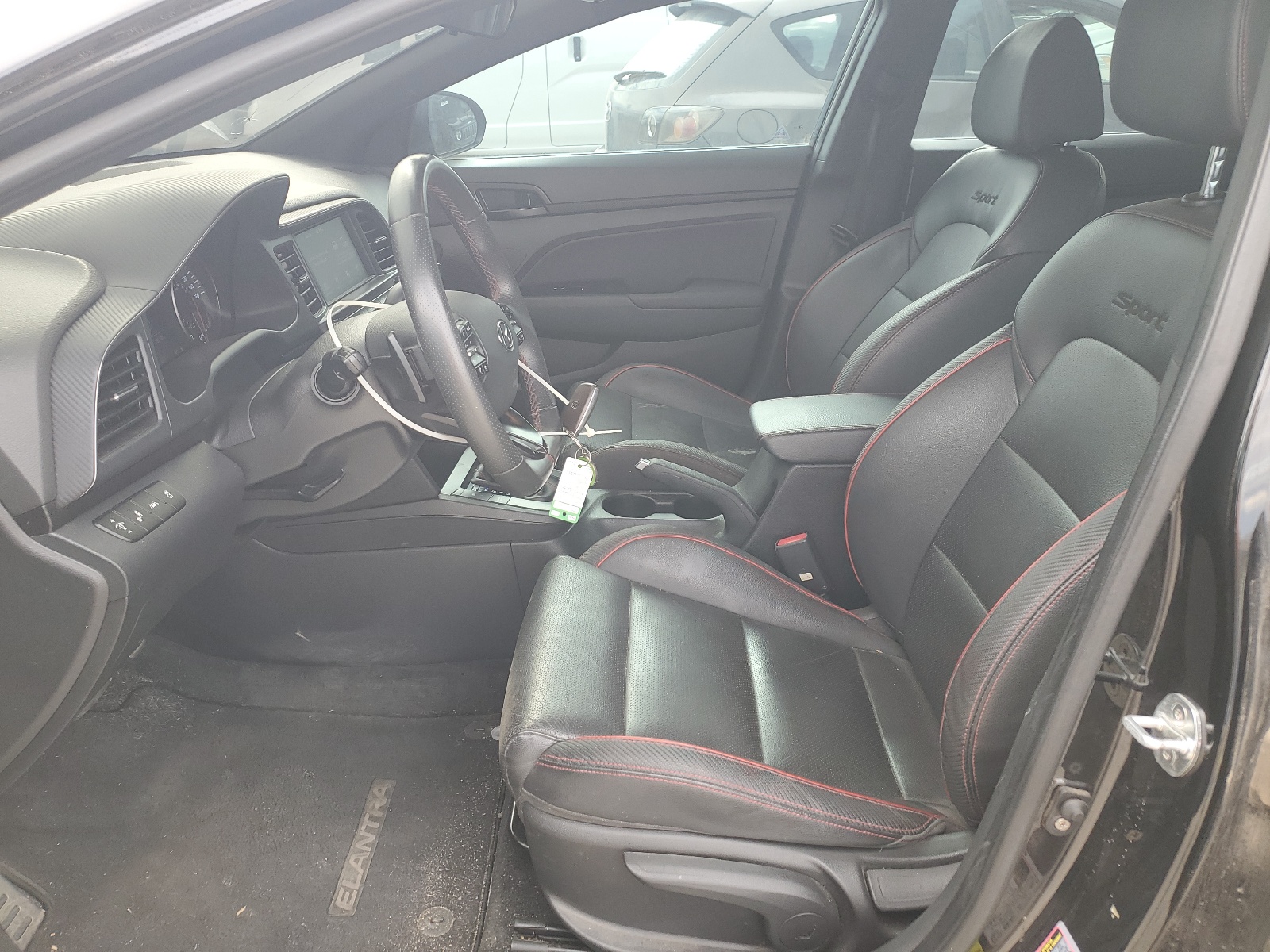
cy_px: 476
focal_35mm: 26
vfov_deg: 53.1
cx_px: 635
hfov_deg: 67.3
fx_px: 954
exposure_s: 1/149
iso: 50
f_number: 1.5
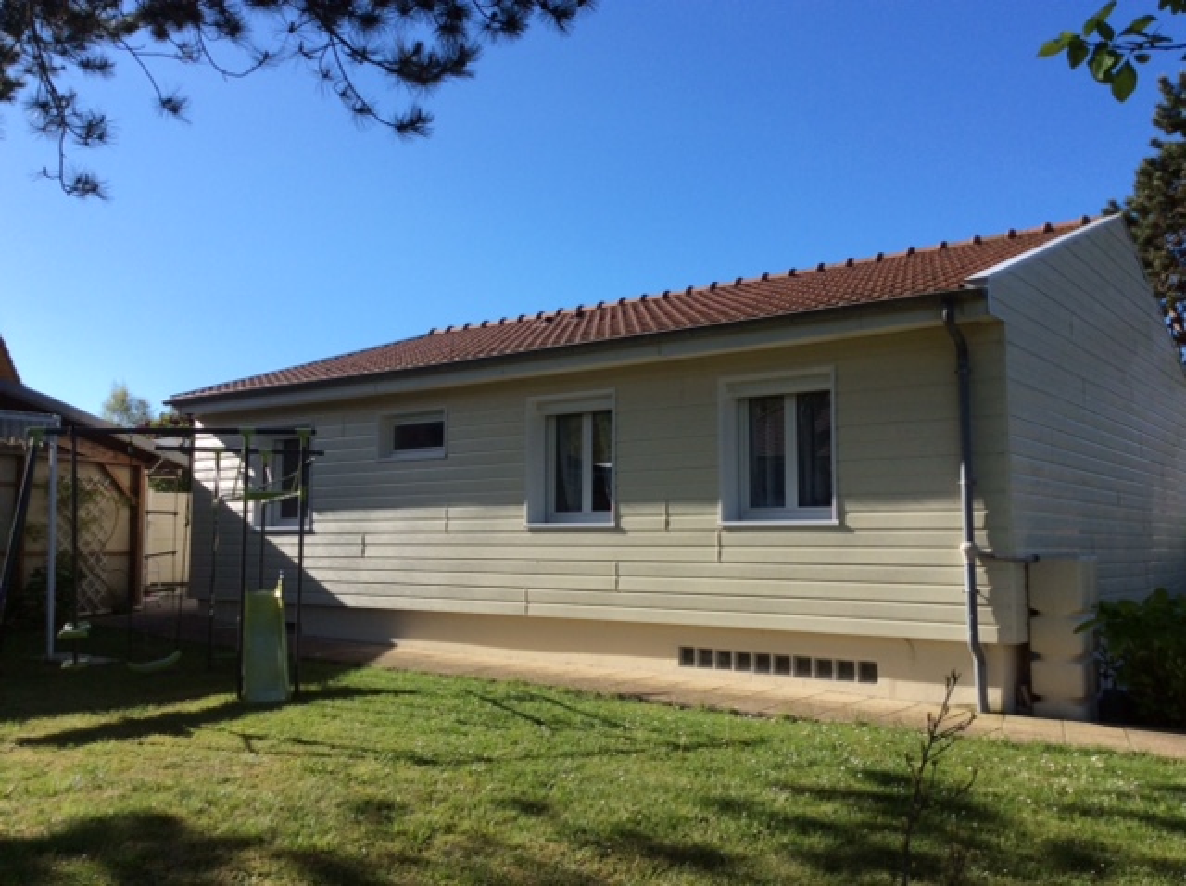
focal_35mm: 32
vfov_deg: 44.1
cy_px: 443
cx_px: 593
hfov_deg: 56.9
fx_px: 1095
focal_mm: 3.3
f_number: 2.4
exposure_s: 1/1300
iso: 32
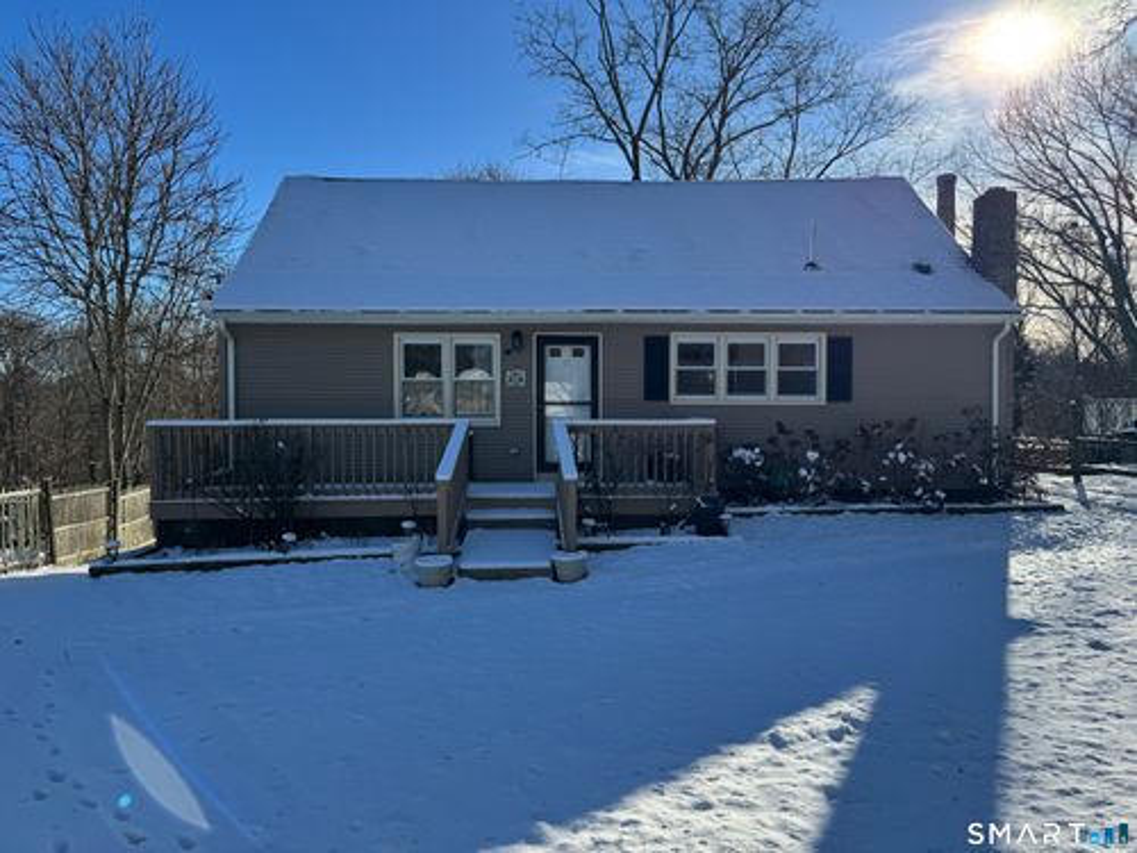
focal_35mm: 24
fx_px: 788
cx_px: 568
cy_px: 426
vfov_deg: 56.8
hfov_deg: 71.6
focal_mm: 6.76
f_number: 1.78
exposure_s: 1/4310
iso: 80
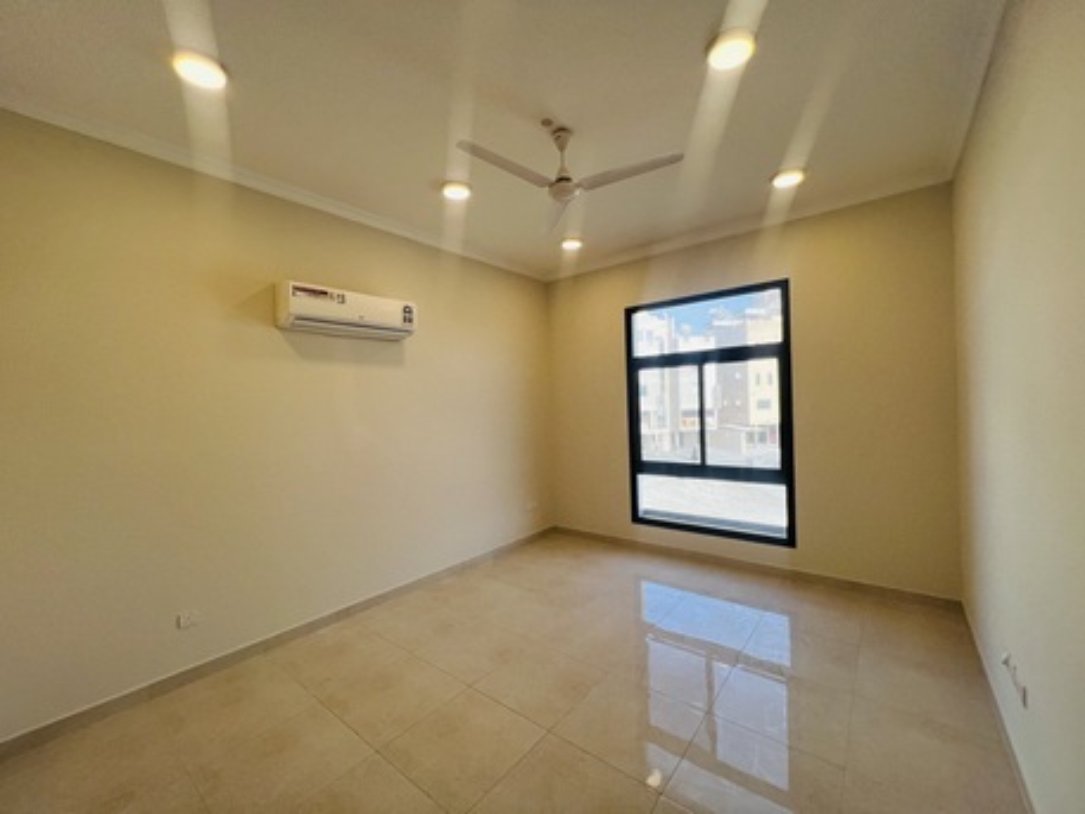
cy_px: 407
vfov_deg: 89.9
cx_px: 542
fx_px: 408
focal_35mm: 13
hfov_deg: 106.2
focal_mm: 1.57
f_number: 1.8
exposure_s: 1/133
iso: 32
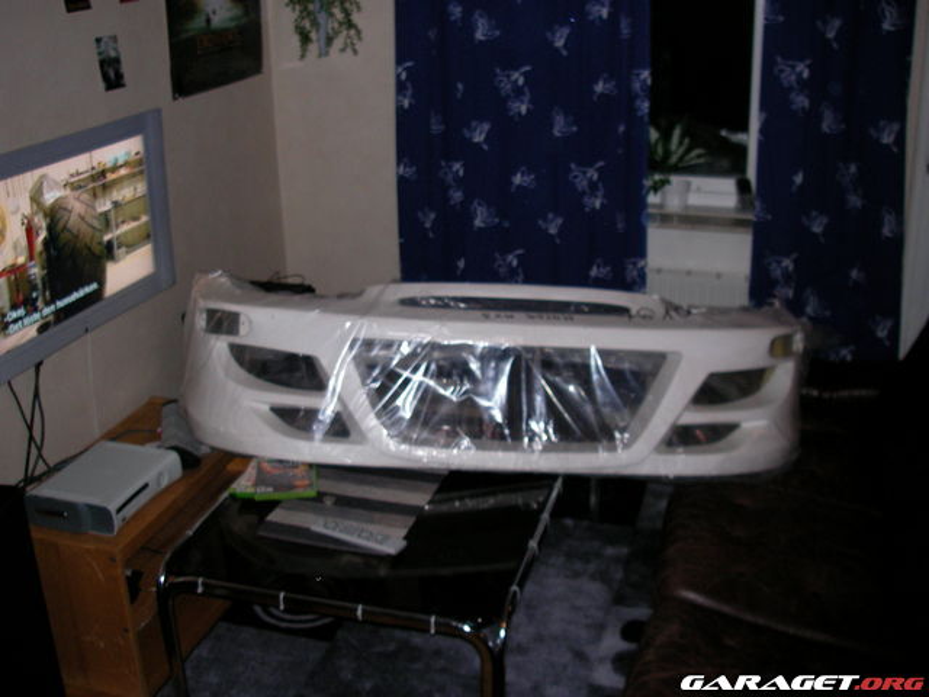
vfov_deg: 37.7
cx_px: 464
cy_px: 348
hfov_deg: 49.0
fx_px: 1020
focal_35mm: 38
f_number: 3.3
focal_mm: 6.3
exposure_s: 1/30
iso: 100
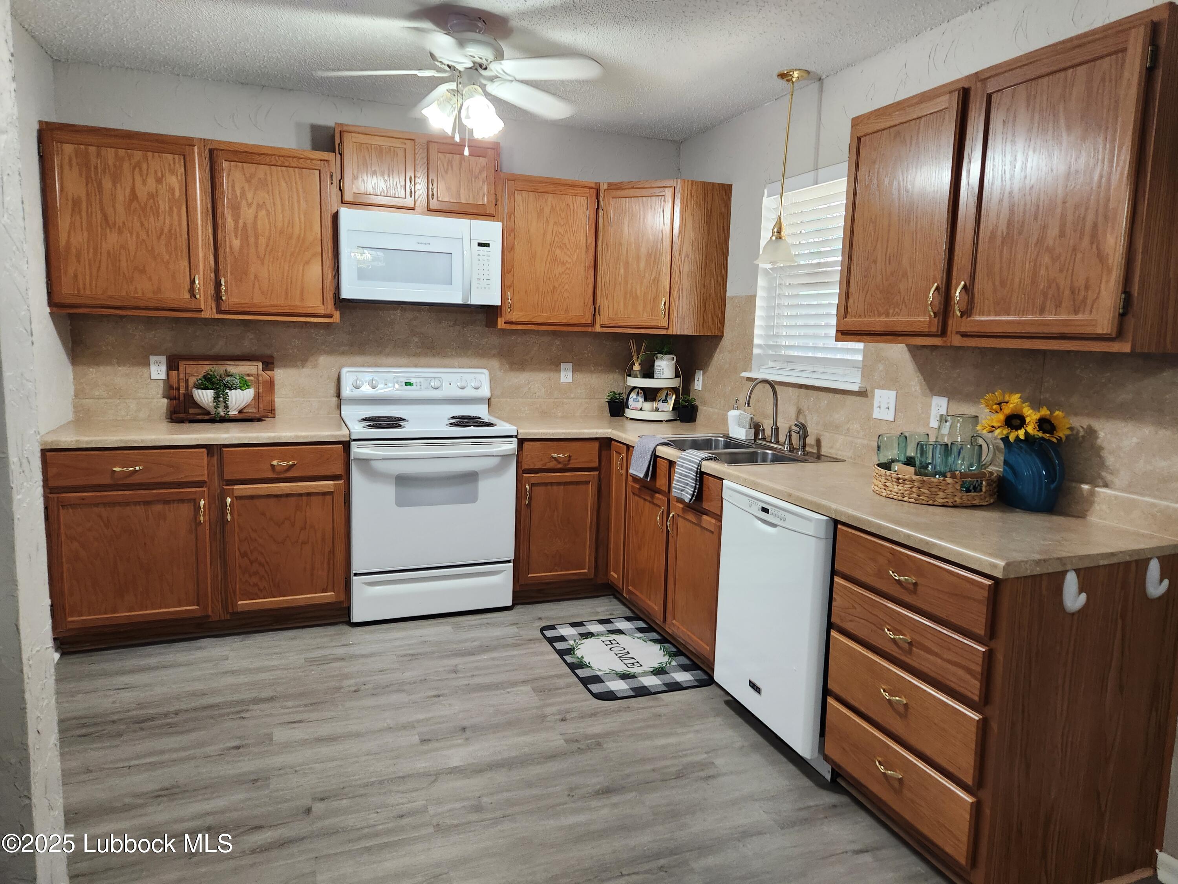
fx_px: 783
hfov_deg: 73.9
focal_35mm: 23
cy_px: 442
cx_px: 589
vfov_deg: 58.9
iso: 200
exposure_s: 1/120
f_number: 1.8
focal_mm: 5.4
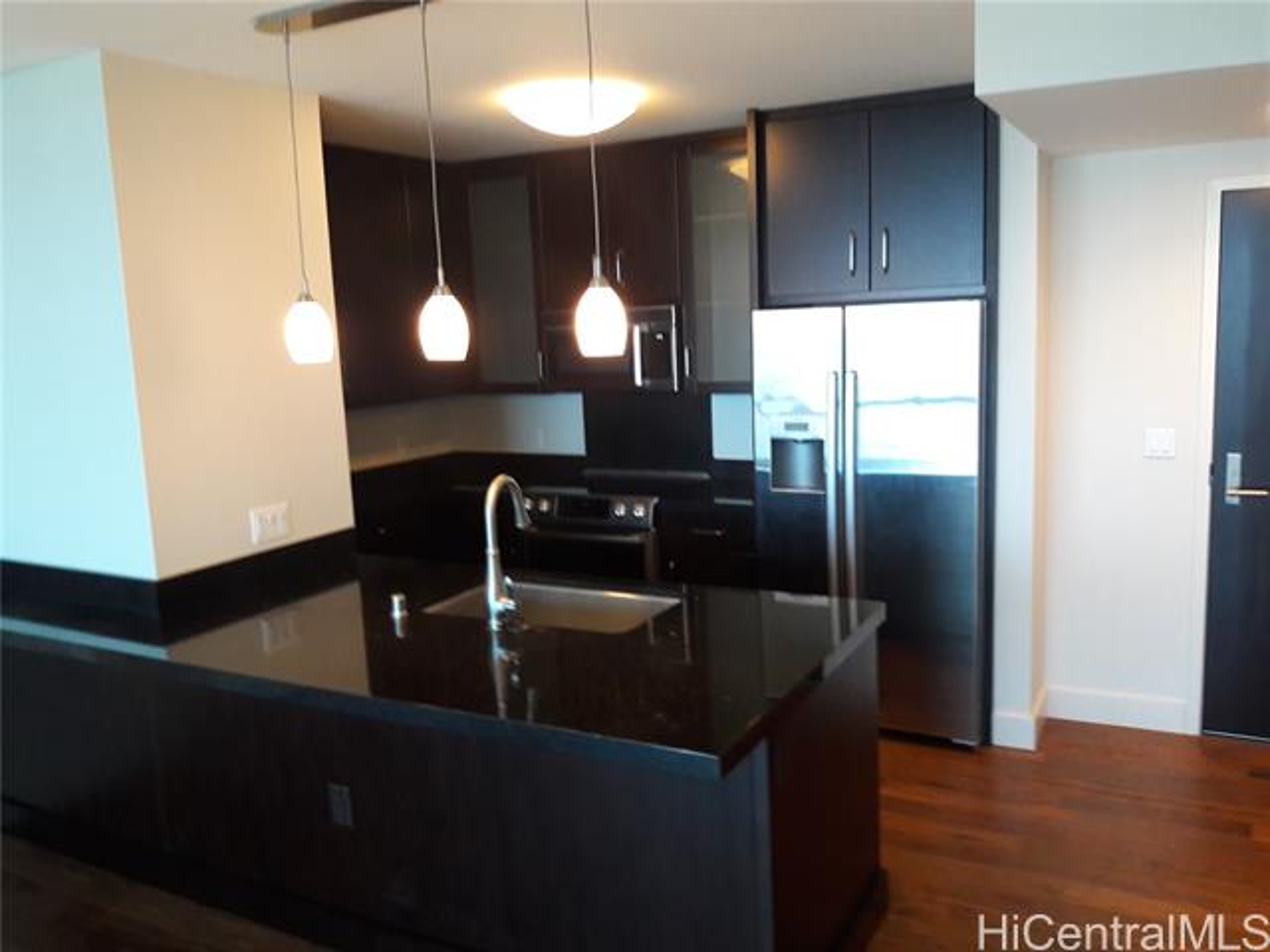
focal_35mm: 28
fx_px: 1027
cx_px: 635
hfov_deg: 63.4
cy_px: 476
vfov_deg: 49.7
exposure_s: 1/24
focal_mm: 3.7
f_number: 1.9
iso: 160
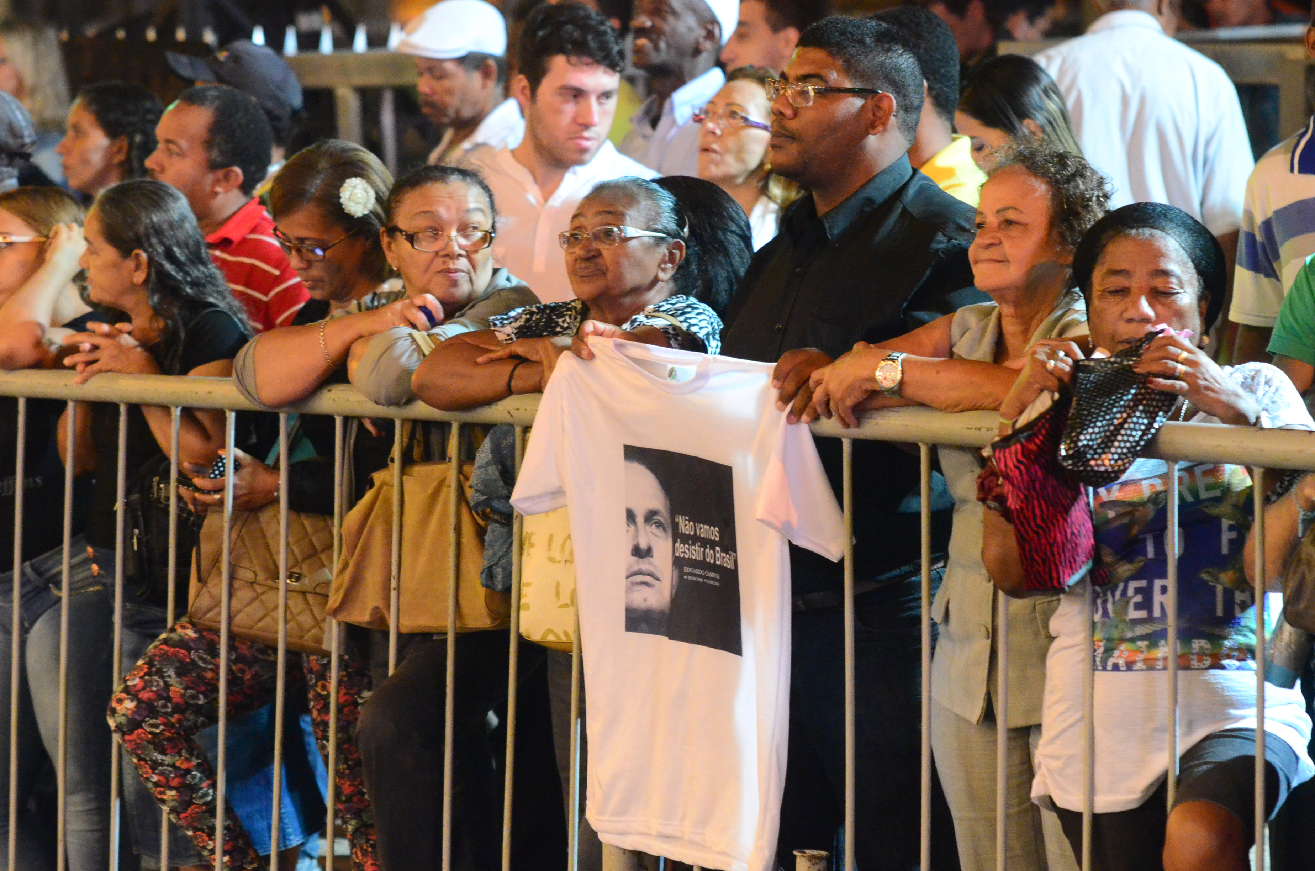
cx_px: 658
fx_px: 5468
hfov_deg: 13.7
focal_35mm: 150
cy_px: 436
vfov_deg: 9.1
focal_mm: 100
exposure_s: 1/50
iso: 5000
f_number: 2.8
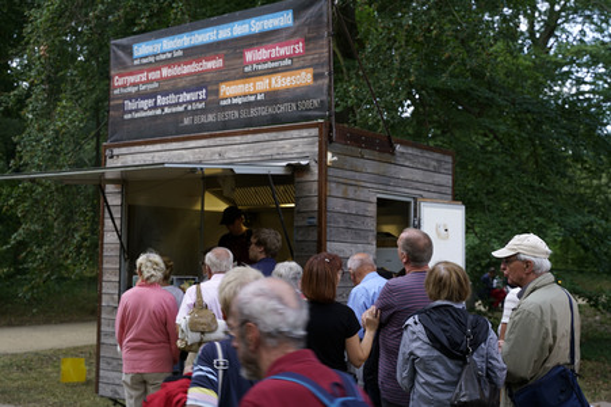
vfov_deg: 27.0
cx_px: 306
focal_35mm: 50
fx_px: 848
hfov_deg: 39.6
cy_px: 204
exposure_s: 1/60
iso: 500
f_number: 5
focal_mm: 50
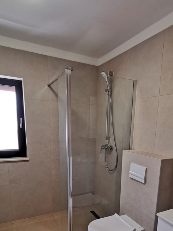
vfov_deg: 62.7
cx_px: 105
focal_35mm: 27
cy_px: 164
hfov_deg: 51.0
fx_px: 180
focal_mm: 2.35
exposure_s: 1/60
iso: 200
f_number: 2.2
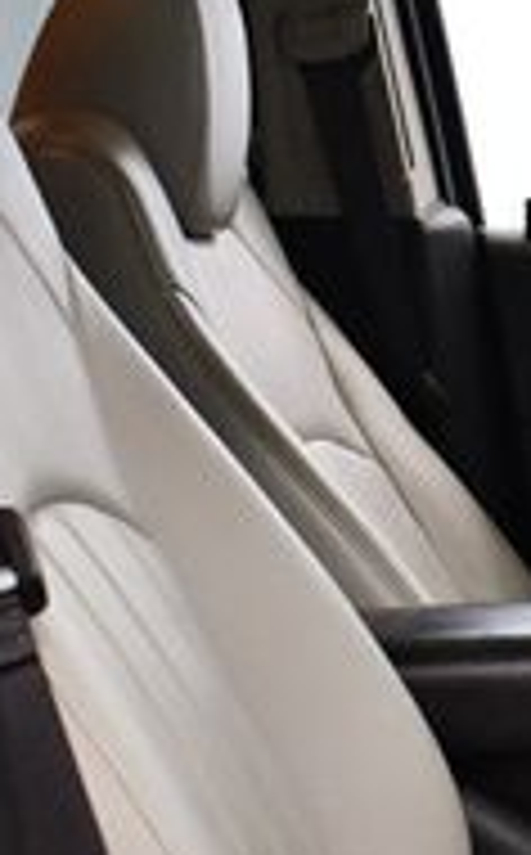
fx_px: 2884
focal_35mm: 124
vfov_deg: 16.8
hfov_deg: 10.1
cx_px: 846
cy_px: 549
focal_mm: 18
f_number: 3.5
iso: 1250
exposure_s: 1/125
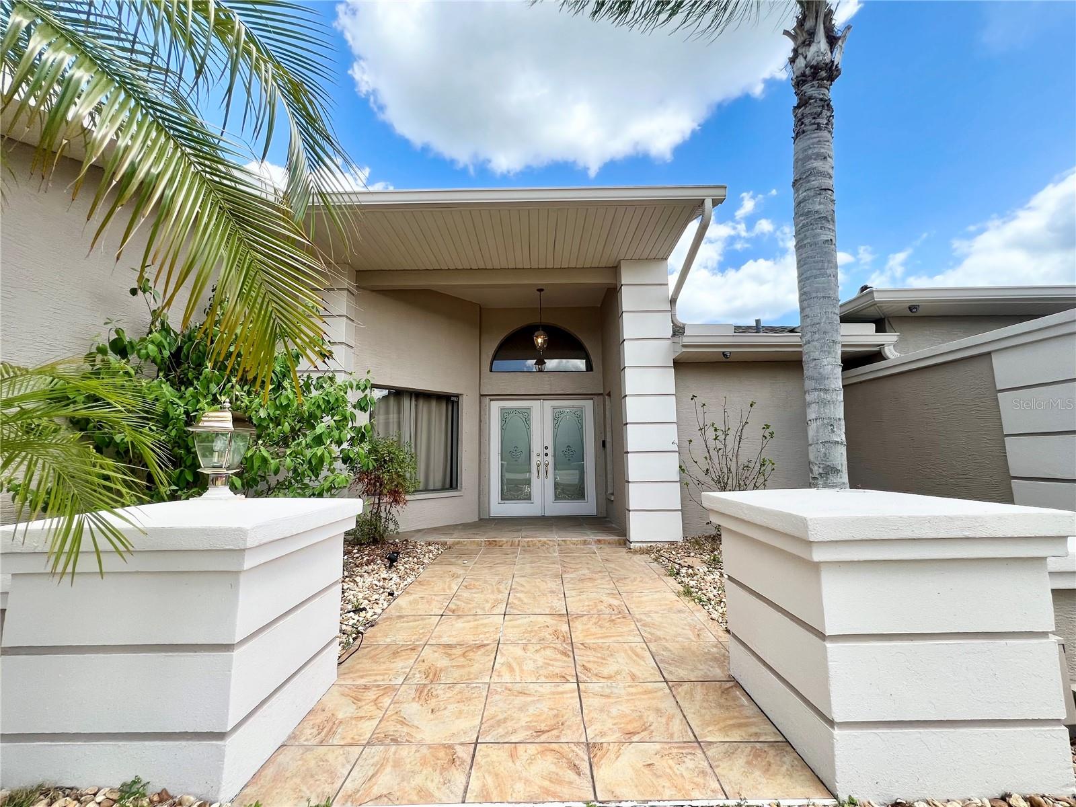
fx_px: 404
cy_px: 404
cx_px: 538
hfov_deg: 106.2
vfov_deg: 89.9
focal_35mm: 13
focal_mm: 1.57
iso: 32
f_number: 1.8
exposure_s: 1/455
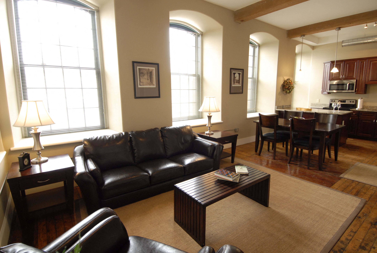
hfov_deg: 89.9
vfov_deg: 67.5
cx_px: 188
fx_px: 189
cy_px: 126
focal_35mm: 18
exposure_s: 1/30
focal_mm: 12
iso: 640
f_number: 5.6
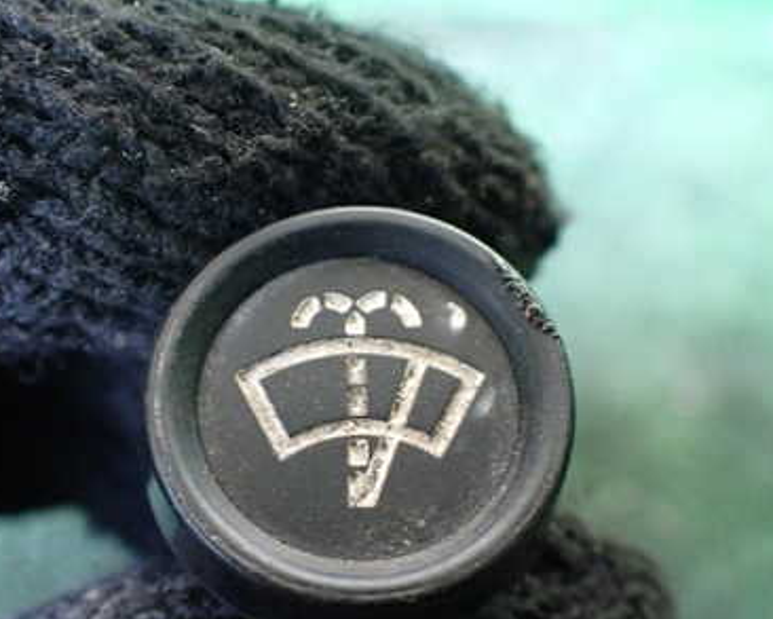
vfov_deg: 31.4
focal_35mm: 48
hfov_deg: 38.7
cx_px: 348
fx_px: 1098
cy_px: 355
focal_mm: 5.4
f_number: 2.3
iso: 800
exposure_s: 1/30
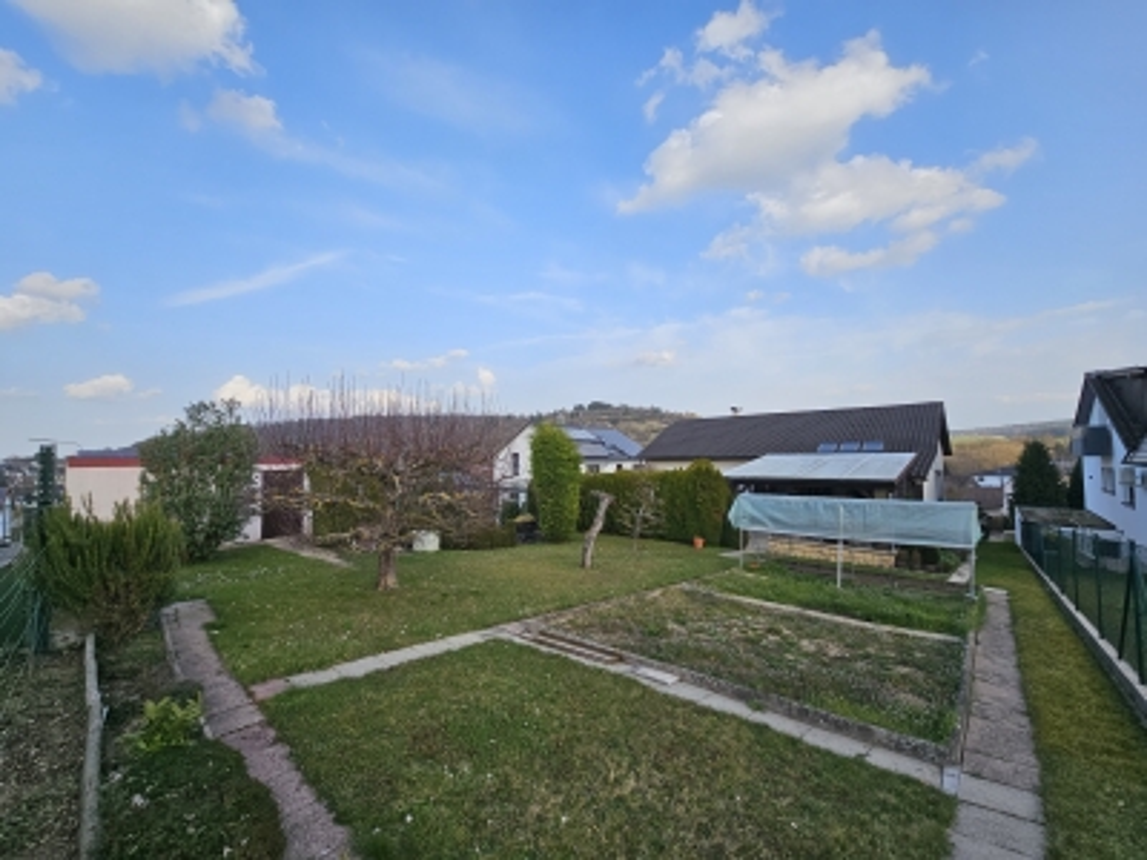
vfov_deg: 89.9
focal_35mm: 13
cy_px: 430
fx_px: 431
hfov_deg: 106.2
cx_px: 574
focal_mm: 2.2
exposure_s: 1/1248
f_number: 2.2
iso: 50
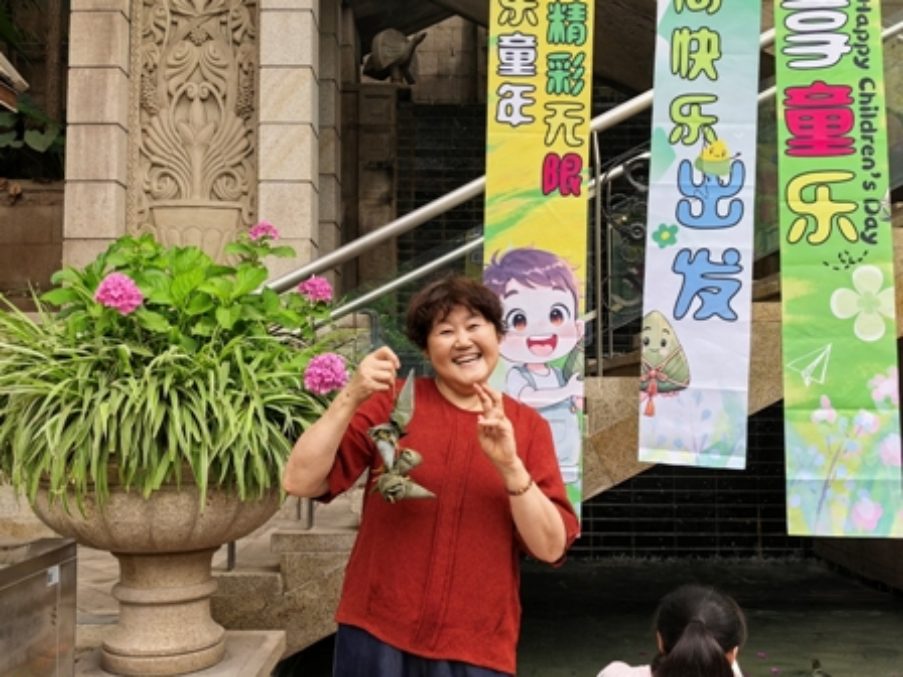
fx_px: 861
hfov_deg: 55.4
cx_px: 452
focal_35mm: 33
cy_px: 338
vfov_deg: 42.9
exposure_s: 1/500
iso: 50
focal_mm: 6.98
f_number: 2
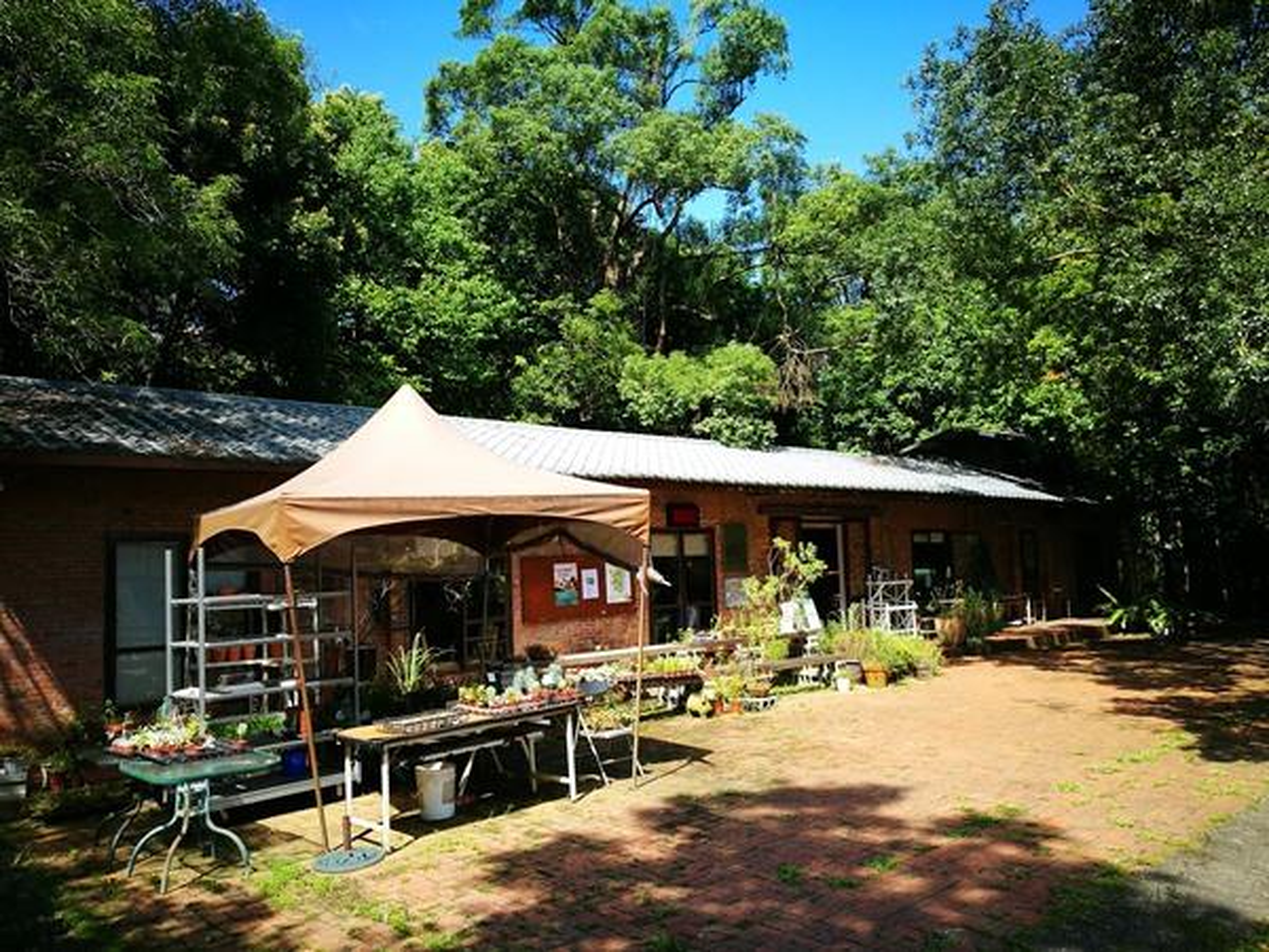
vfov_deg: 51.4
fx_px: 990
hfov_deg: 65.3
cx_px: 634
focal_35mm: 27
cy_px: 476
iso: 50
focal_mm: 4.5
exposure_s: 1/308
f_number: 2.2
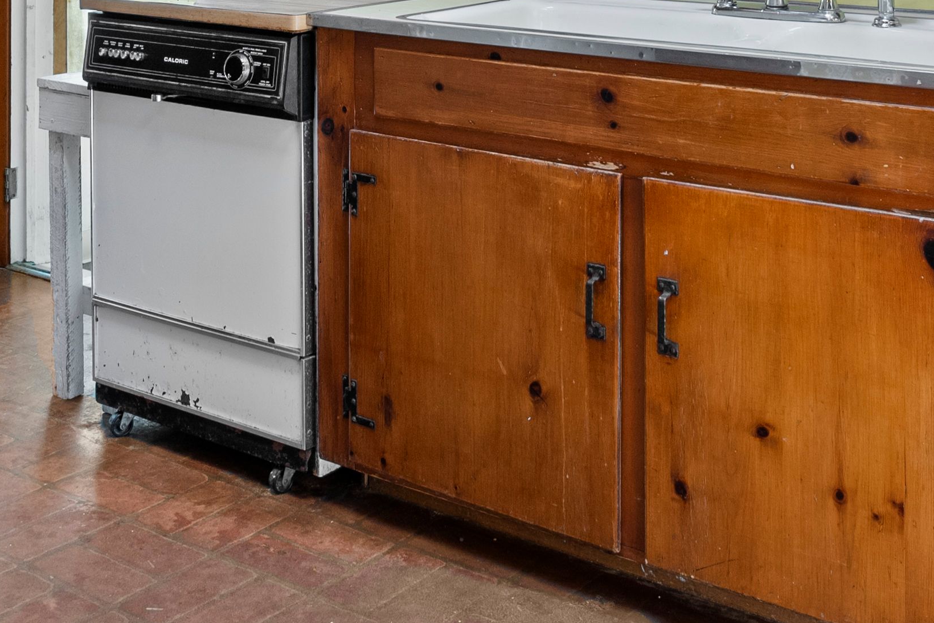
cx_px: 426
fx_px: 1530
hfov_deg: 33.9
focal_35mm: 59
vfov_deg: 21.3
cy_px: -132
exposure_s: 1/4
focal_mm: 16
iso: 400
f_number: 8
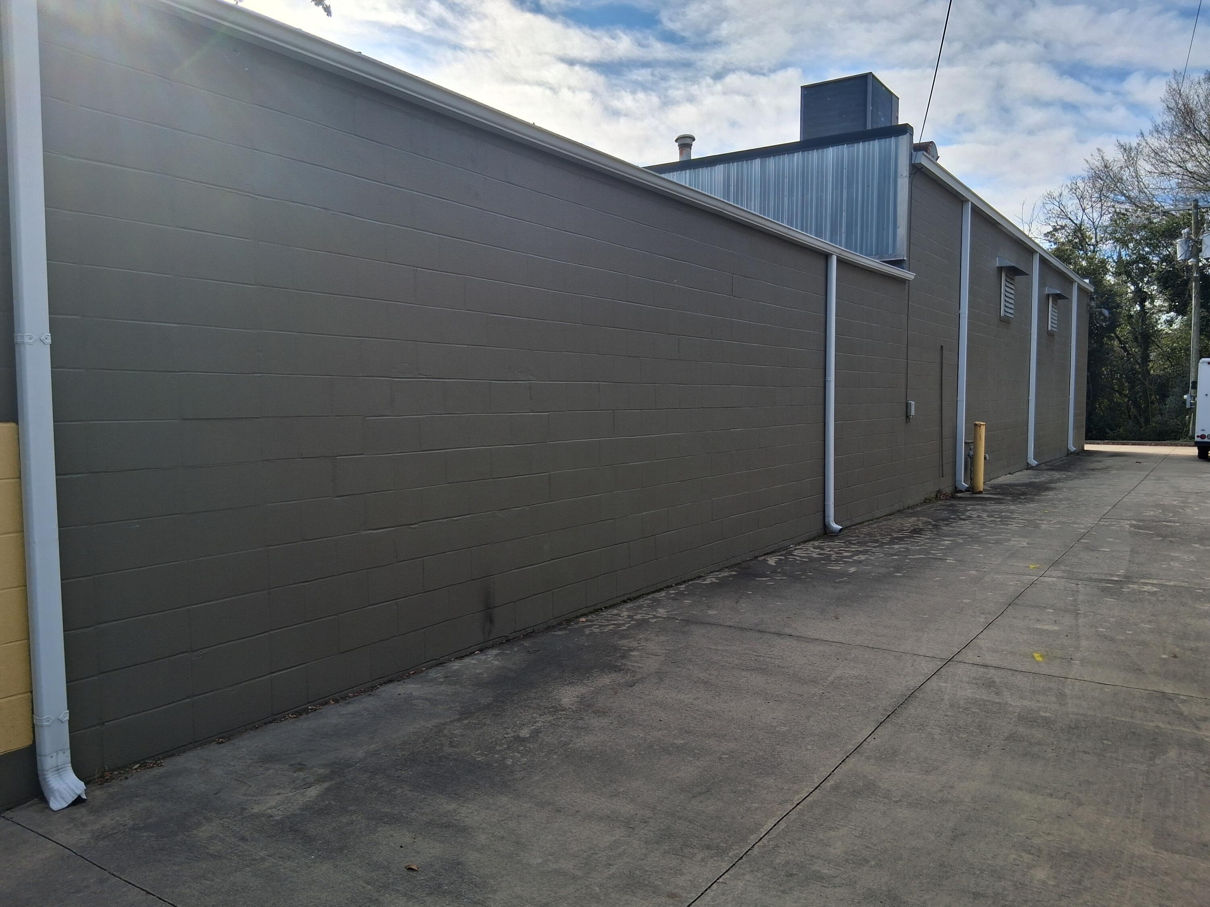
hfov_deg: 67.3
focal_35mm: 26
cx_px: 605
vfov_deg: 53.1
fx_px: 909
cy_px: 454
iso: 25
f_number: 1.8
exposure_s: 1/319
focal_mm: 3.98
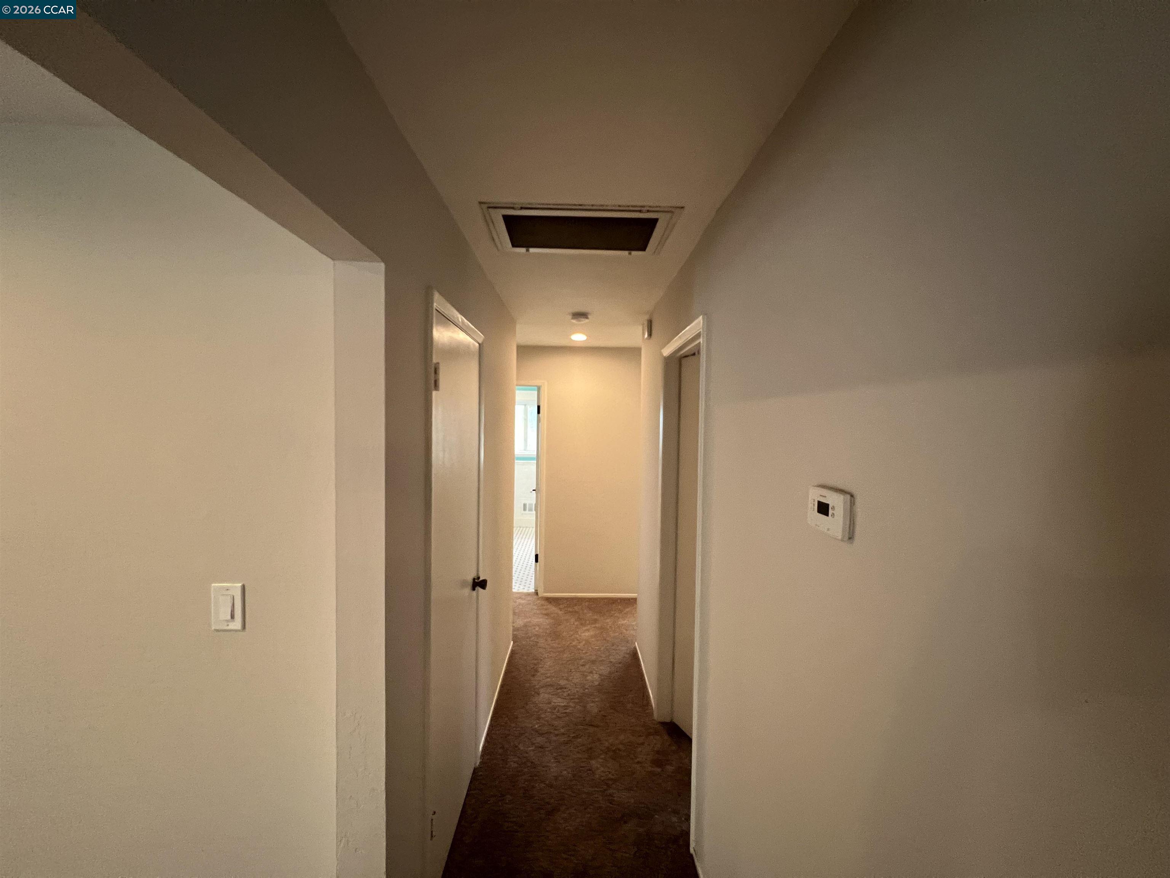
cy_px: 439
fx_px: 439
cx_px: 585
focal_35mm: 13
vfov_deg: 89.9
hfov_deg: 106.2
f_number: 1.8
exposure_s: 1/60
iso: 400
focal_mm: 1.57
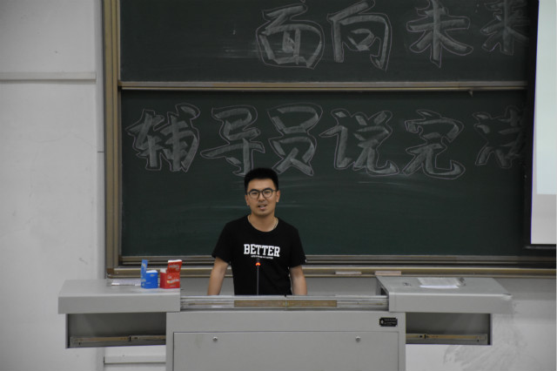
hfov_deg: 13.7
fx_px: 2320
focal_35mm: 150
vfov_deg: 9.1
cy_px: 186
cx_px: 278
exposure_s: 1/60
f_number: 5.6
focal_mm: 100
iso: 2800
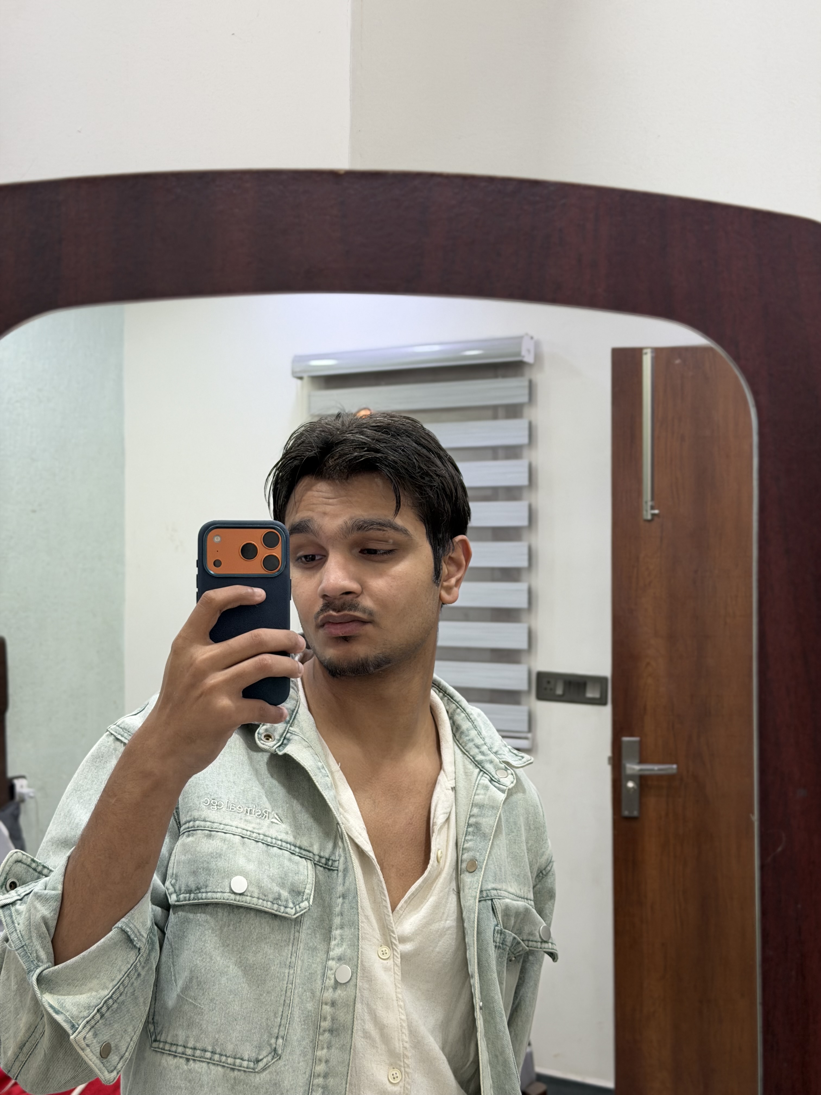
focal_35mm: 48
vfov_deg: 39.7
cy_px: 548
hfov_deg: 30.3
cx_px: 410
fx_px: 1518
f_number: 1.78
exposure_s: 1/50
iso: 125
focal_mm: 6.76
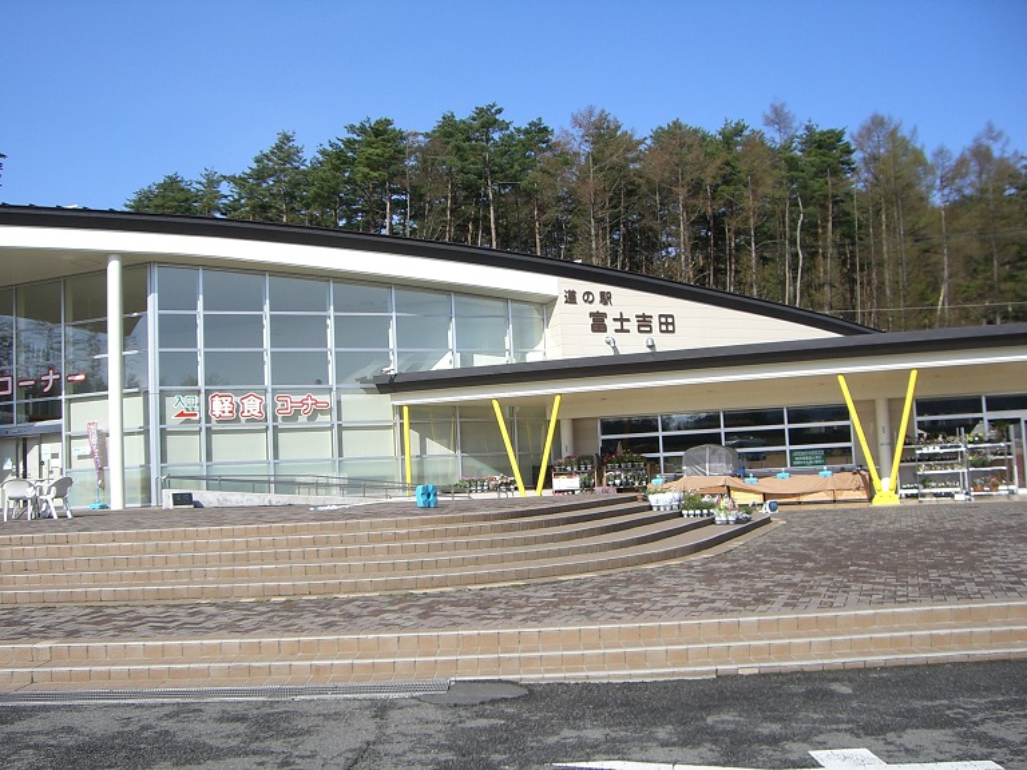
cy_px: 385
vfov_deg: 37.7
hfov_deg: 49.0
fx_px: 1127
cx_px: 514
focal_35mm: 38
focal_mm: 6.2
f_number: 4.3
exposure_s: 1/640
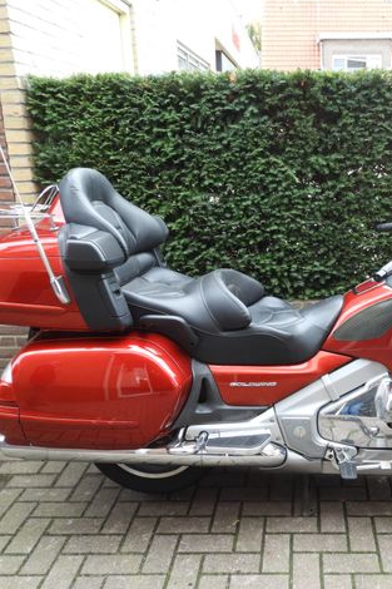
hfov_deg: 37.8
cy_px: 289
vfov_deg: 55.8
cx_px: 301
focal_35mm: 34
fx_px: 556
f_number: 3.3
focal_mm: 4.3
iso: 110
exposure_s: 1/30
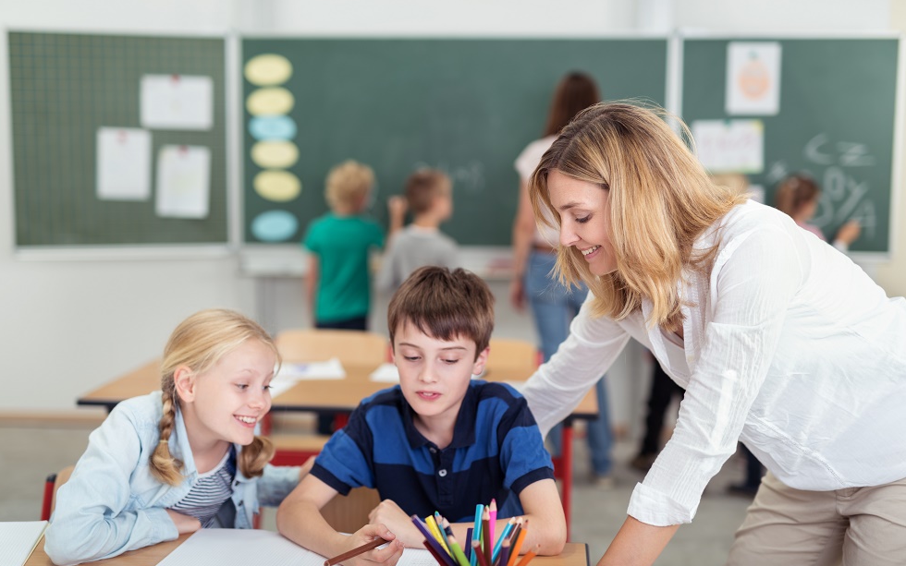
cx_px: 452
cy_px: 305
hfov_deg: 38.9
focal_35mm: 52
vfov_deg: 24.9
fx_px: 1284
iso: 64
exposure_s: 1/200
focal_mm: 50
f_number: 2
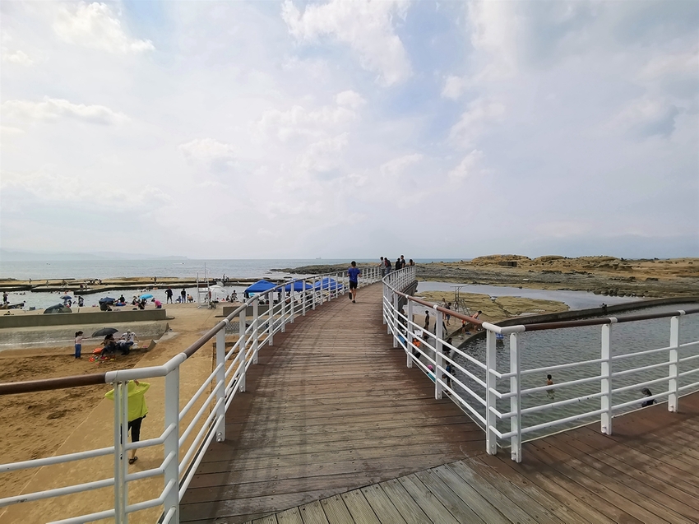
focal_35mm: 16
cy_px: 262
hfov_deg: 94.5
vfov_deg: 78.1
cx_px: 350
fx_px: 323
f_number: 2.2
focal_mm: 2.35
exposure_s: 1/2169
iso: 50
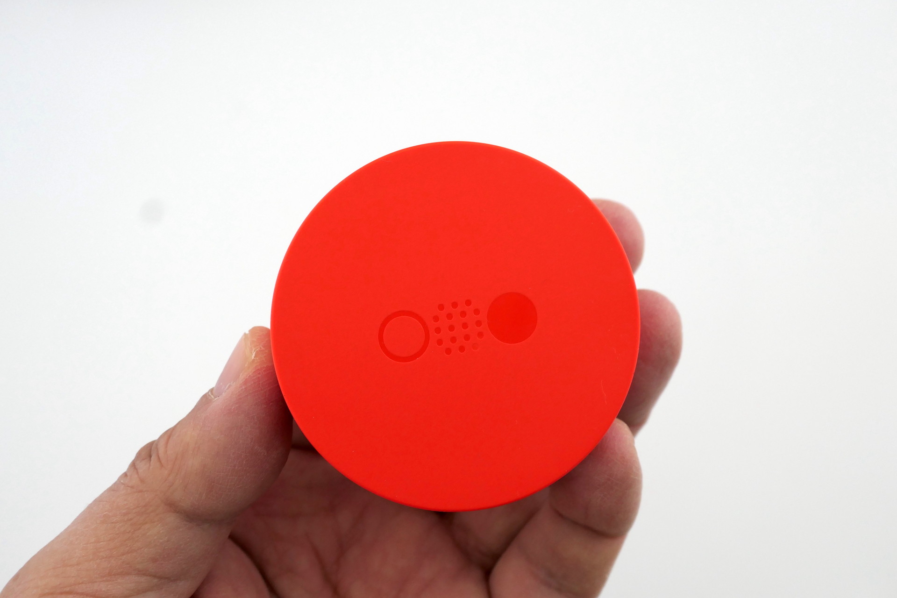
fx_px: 1146
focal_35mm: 46
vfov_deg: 29.2
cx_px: 448
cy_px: 299
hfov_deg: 42.7
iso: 320
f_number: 4.1
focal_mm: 16.7
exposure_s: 1/80
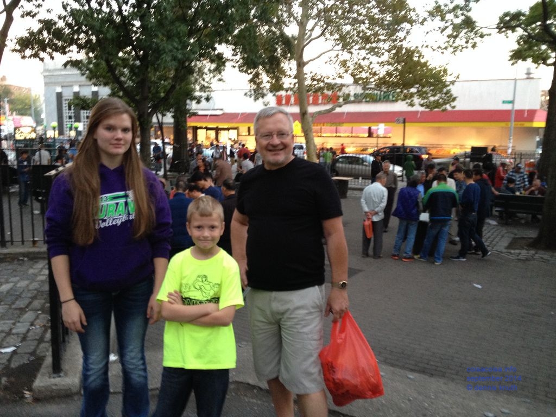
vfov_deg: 40.7
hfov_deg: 52.6
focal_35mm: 35
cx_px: 278
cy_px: 208
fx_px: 562
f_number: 2.4
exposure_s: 1/20
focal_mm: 4.28
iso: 200
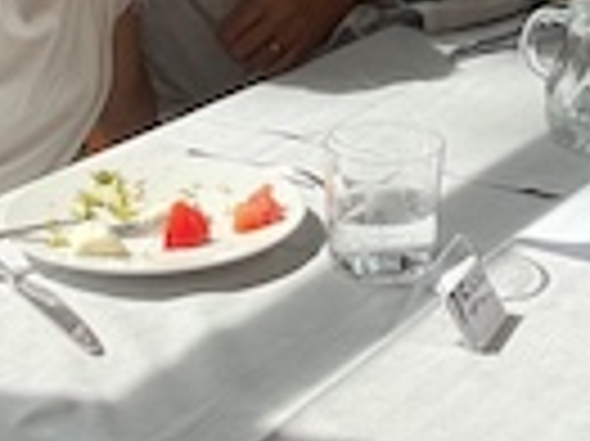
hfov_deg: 17.5
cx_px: 522
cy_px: -52
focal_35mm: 111
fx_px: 1890
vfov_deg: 13.1
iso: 25
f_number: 1.8
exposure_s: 1/146
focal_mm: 3
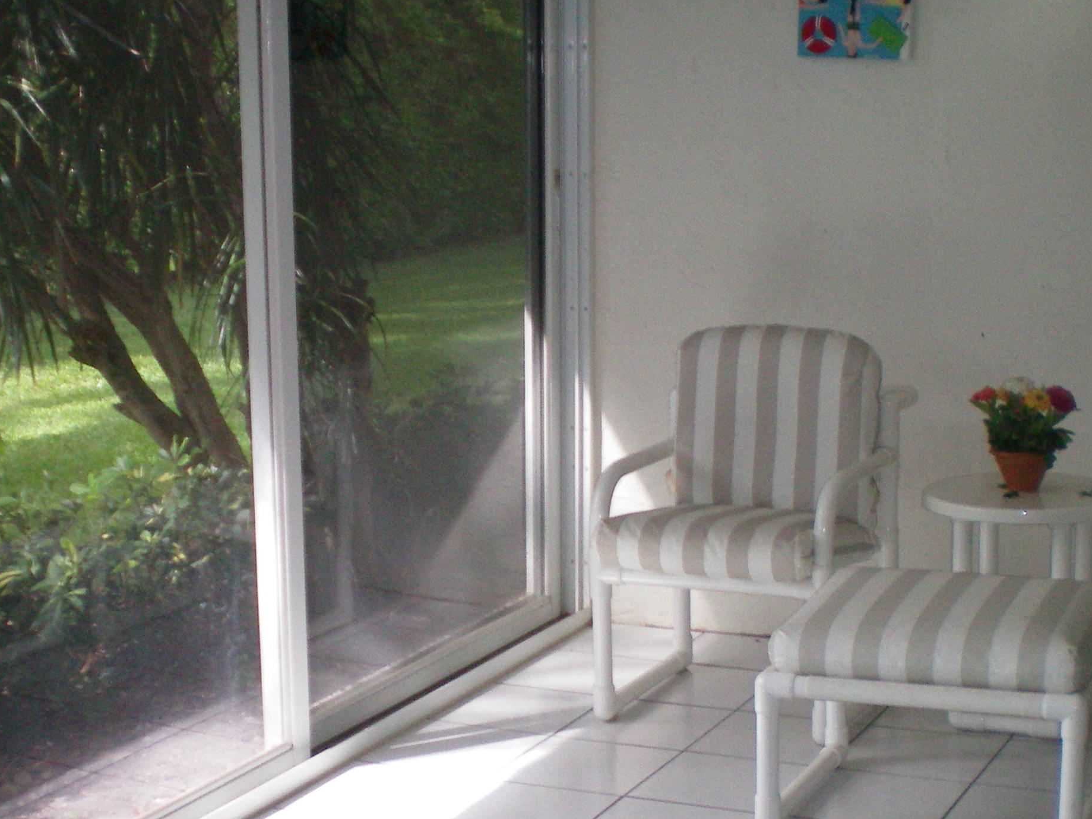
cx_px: 694
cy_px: 571
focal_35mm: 62
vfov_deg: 23.5
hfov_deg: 31.0
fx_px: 1956
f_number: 3.1
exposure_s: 1/60
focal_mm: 6.3
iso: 160
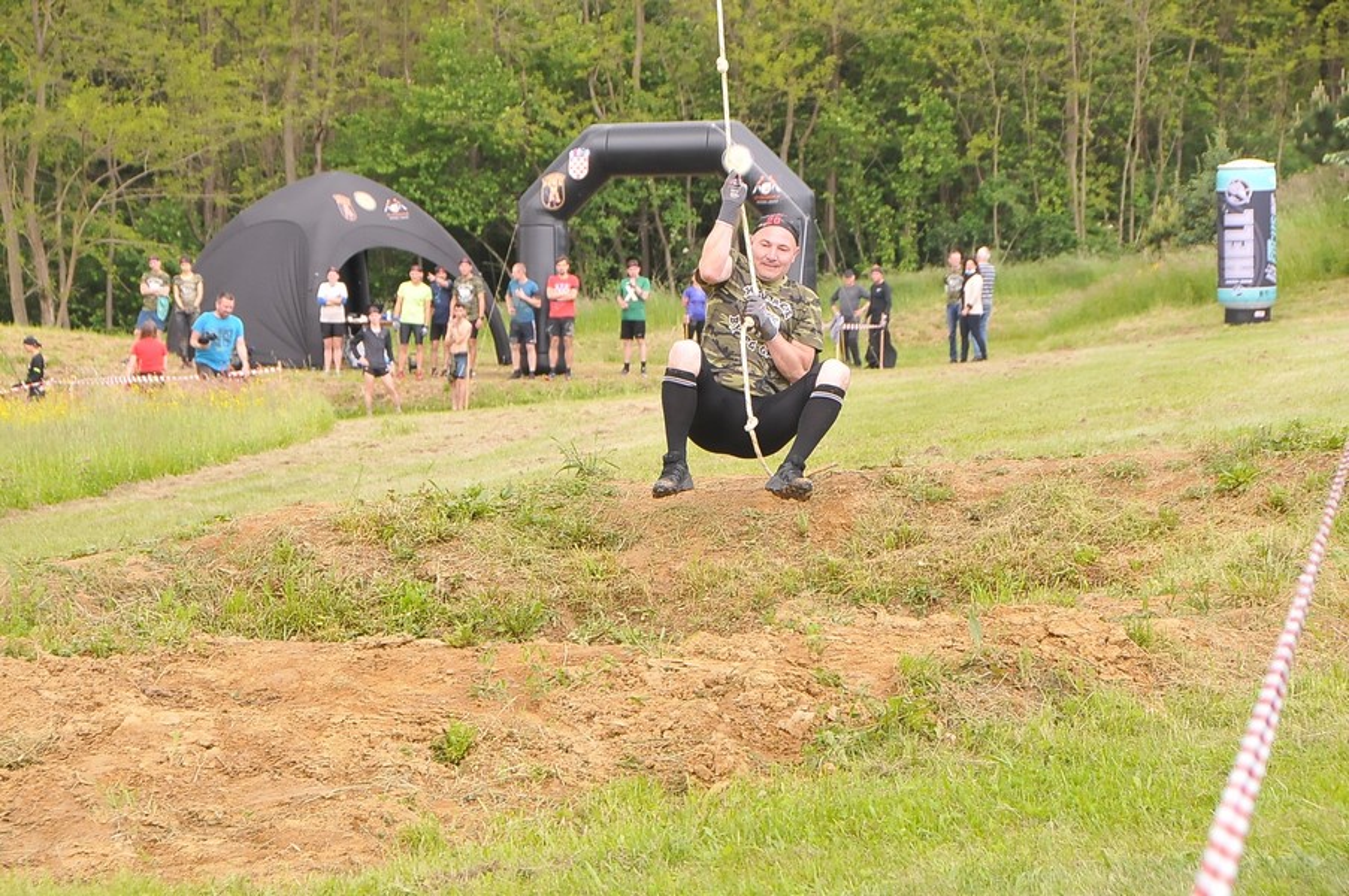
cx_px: 674
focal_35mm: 158
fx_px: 5895
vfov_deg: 8.7
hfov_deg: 13.1
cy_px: 448
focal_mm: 105
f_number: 8
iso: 800
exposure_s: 1/250
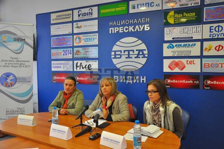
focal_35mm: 32
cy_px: 74
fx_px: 196
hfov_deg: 59.5
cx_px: 112
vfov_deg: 41.6
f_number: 3.8
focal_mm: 21
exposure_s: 1/125
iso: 1600
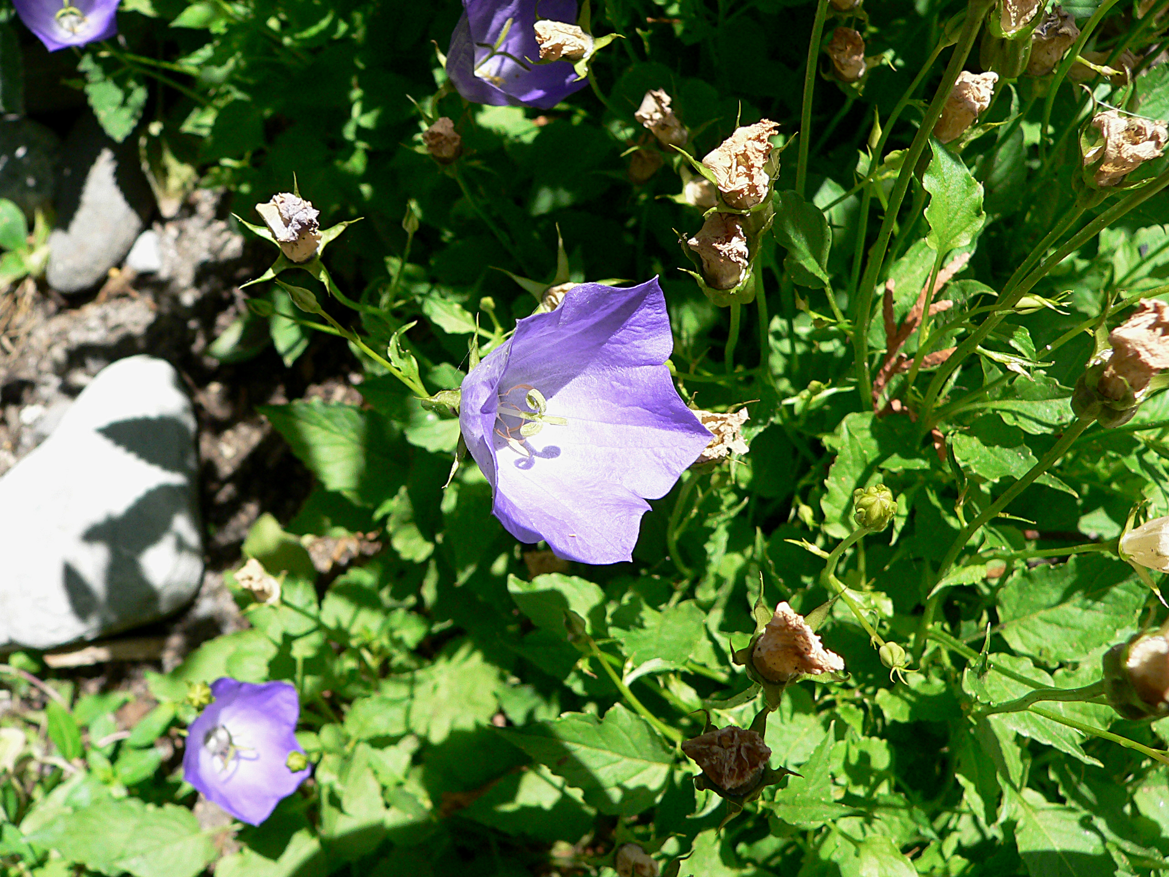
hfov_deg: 51.4
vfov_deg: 39.7
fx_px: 1216
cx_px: 584
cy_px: 438
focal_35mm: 36
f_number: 4
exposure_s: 1/400
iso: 100
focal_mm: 6
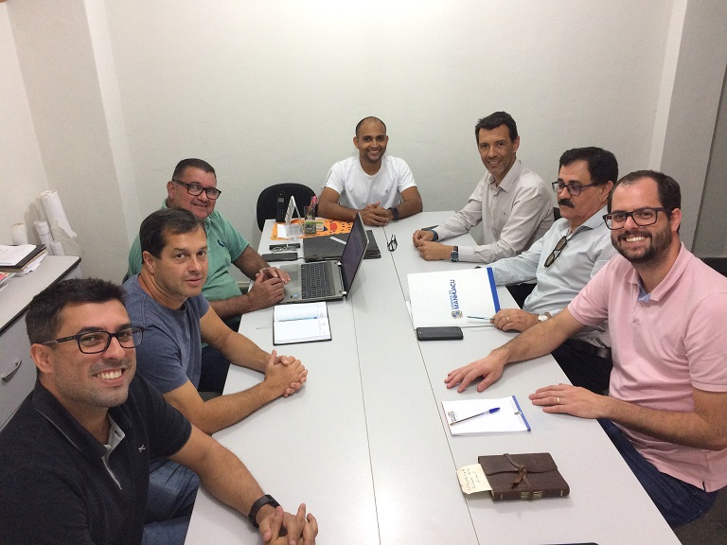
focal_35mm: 29
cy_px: 272
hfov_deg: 61.7
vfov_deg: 48.2
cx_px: 364
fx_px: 609
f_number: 2.2
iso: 200
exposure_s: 1/30
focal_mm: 4.15
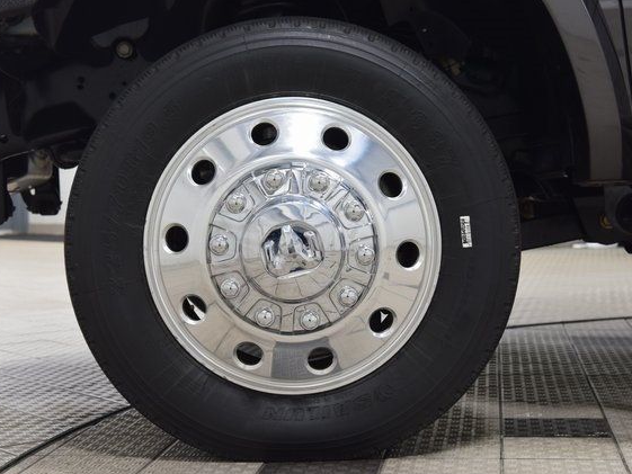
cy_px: 238
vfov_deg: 18.7
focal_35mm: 79
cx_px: 290
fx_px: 1443
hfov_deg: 24.7
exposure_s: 1/15
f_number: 6.3
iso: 560
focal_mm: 48
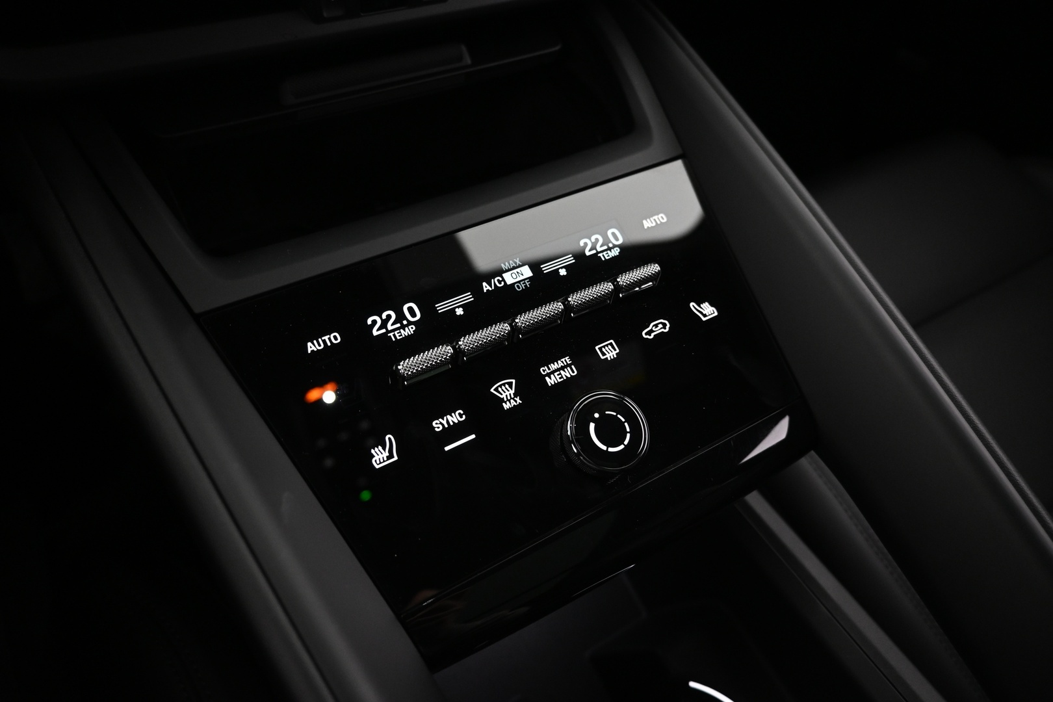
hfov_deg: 73.7
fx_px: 702
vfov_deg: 53.1
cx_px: 526
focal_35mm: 24
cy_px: 351
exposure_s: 1/15
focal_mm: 16
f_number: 3.5
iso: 1600
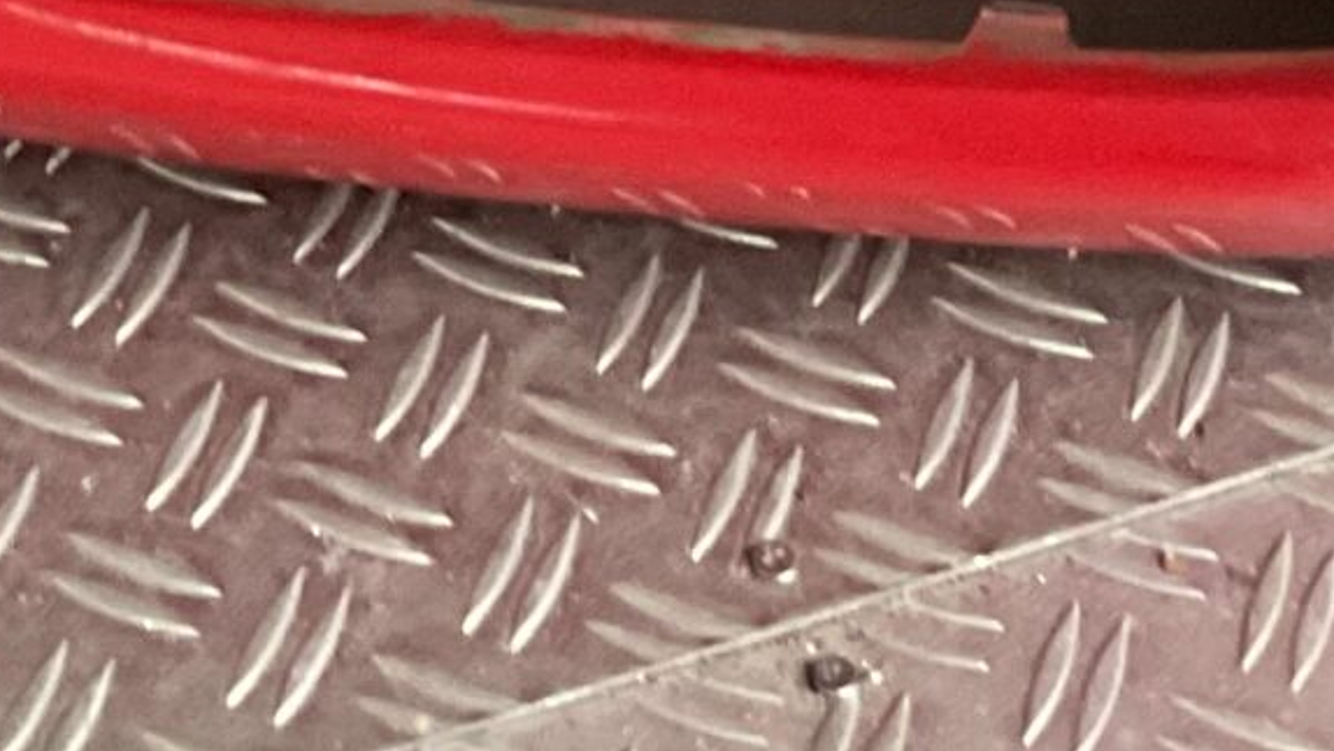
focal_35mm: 141
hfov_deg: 15.1
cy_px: -1330
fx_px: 4988
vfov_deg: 7.7
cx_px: 267
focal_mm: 3
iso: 160
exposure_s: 1/50
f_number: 1.8
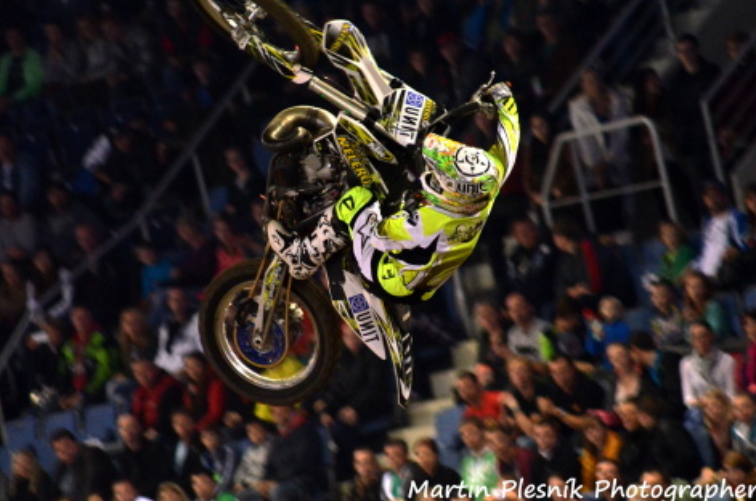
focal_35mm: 373
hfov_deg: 5.5
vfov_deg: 3.7
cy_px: 211
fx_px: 7809
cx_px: 339
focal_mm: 195
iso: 3200
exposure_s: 1/250
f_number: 4.8
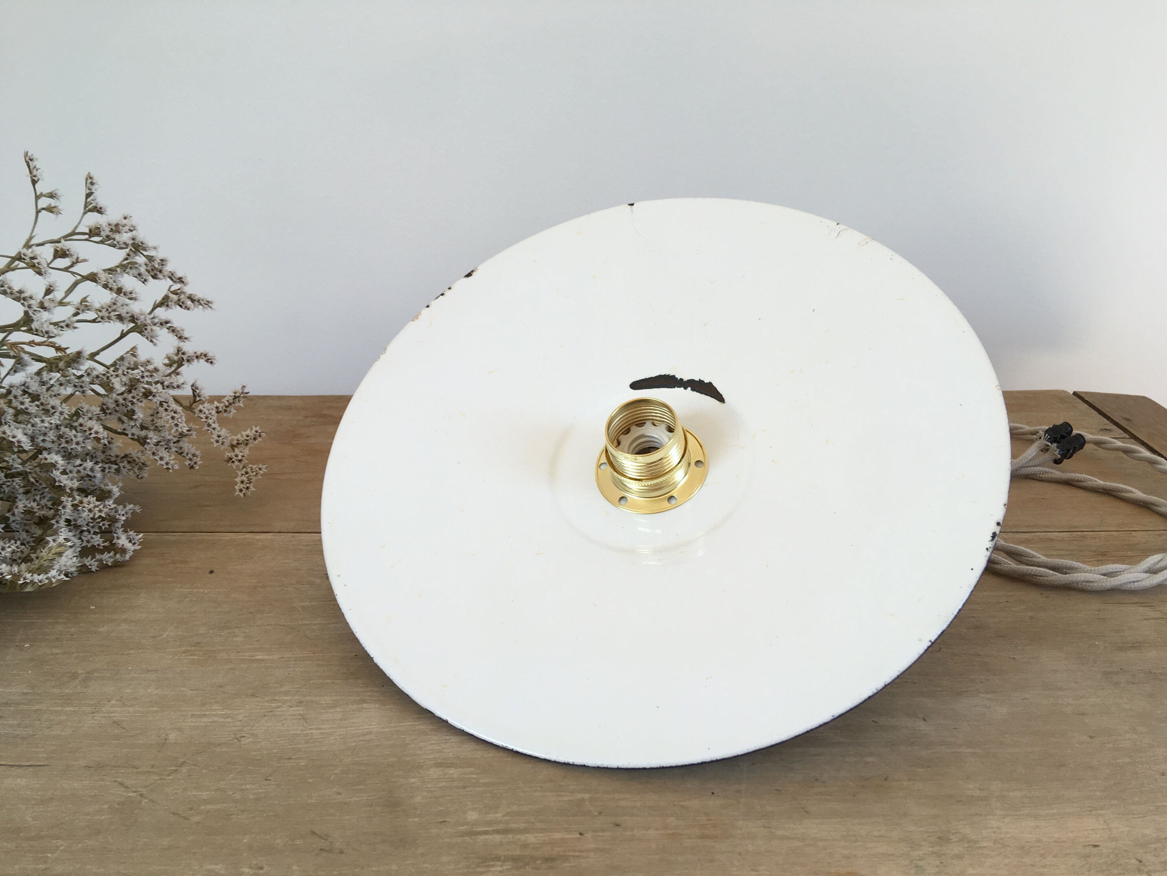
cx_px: 584
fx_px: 978
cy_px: 438
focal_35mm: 29
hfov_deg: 61.7
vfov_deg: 48.2
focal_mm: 4.15
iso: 25
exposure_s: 1/50
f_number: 2.2
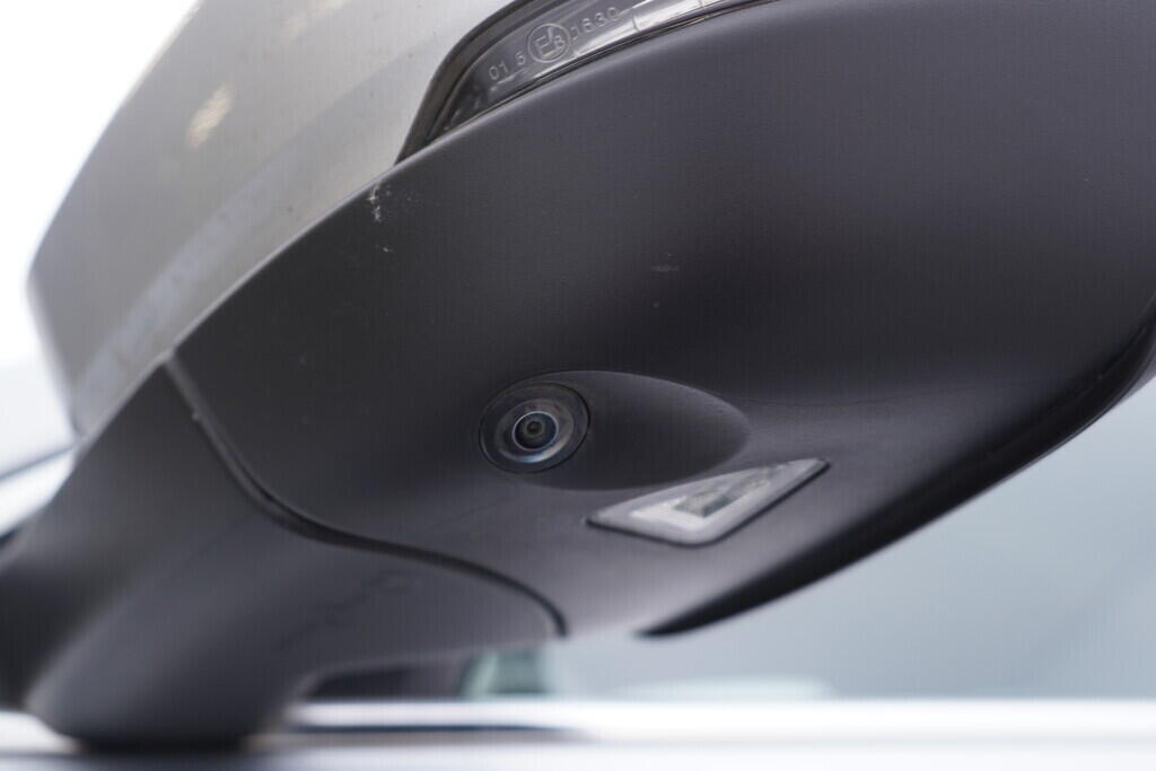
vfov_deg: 36.9
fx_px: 1156
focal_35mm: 36
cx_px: 578
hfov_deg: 53.1
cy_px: 386
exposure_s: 1/50
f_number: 3.2
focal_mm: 24
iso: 125
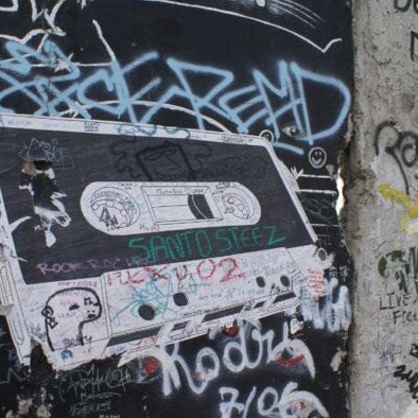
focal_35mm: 35
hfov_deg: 47.2
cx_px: 196
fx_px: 478
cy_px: 208
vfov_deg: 47.2
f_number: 10
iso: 100
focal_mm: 18
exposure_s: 1/100
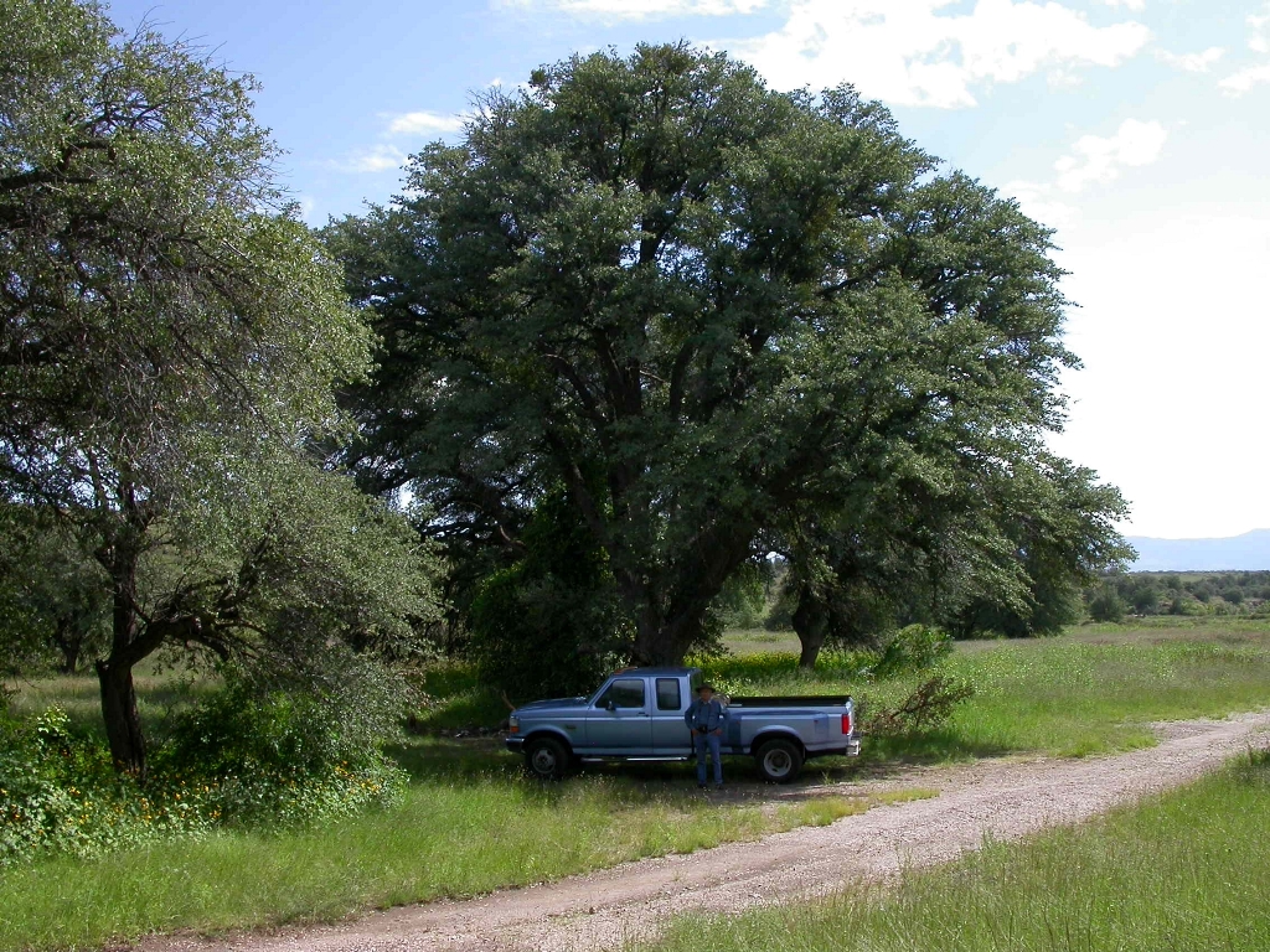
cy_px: 476
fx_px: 1394
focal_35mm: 38
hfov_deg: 49.0
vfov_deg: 37.7
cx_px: 635
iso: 100
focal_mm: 7.85
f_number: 6.7
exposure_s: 1/227
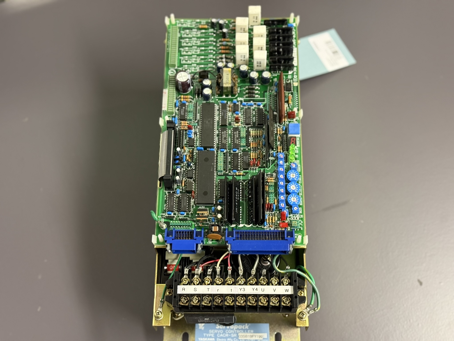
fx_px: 630
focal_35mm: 48
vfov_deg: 30.3
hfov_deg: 39.7
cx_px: 227
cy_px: 170
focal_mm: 6.76
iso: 320
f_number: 1.78
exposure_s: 1/33
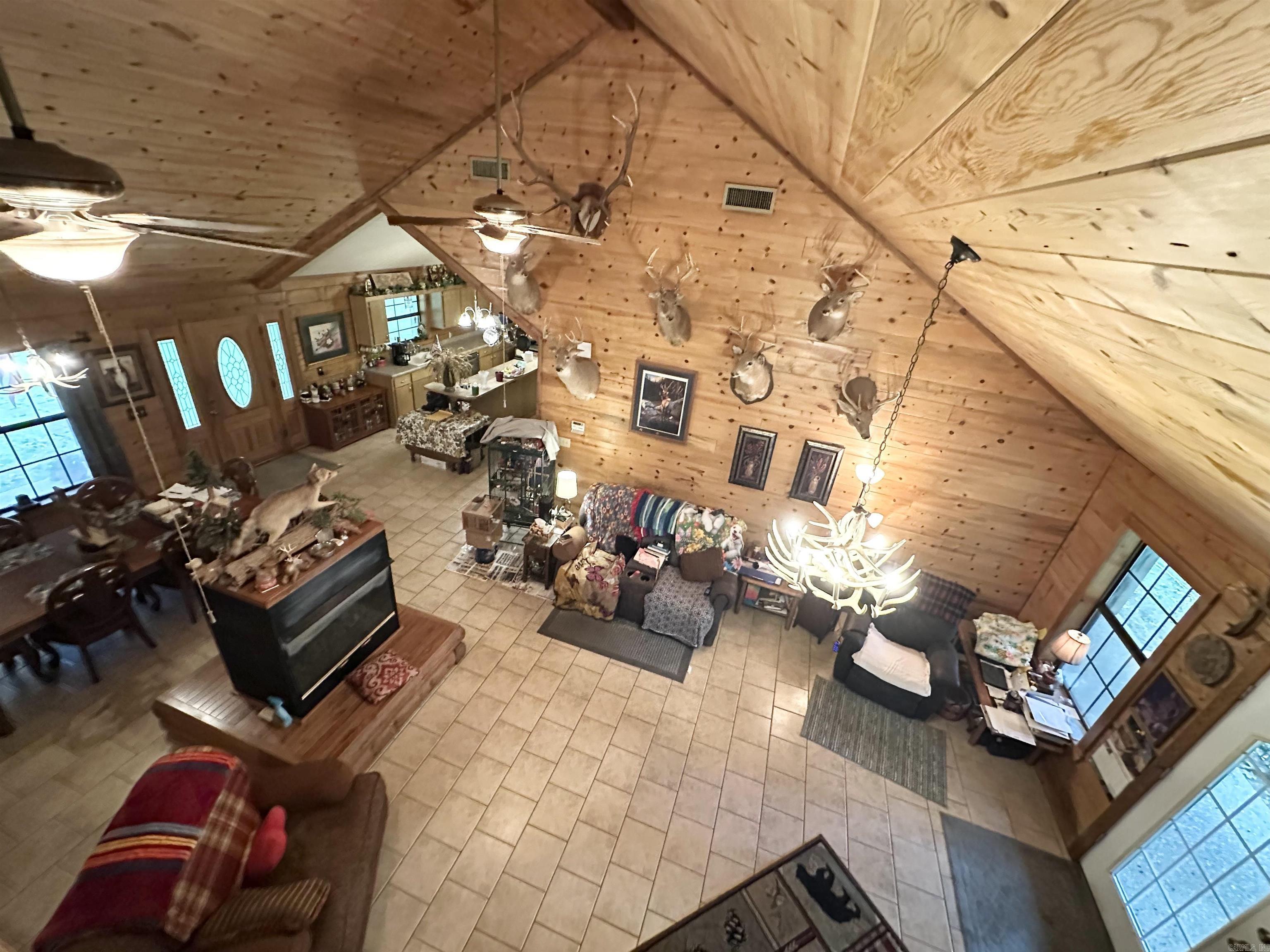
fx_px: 514
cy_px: 476
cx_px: 635
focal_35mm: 14
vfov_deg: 85.7
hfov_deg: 102.1
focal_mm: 2.22
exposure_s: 1/60
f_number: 2.2
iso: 1000
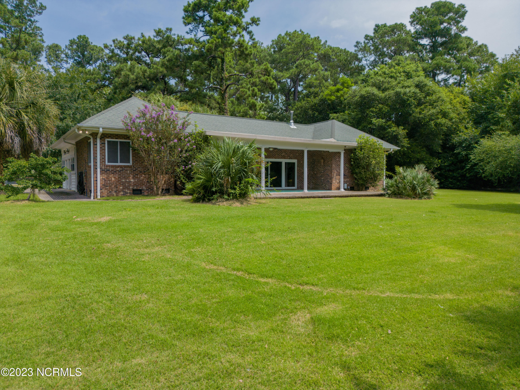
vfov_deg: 56.8
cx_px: 260
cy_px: 195
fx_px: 361
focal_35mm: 24
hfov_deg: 71.6
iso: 140
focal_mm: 6.72
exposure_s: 1/2000
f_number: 1.7
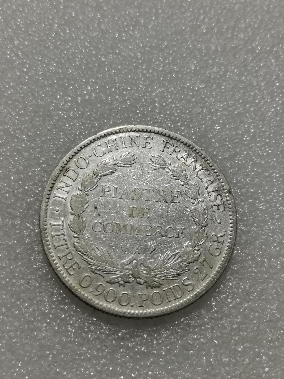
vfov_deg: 38.2
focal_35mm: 50
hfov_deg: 29.1
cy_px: 190
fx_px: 547
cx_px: 142
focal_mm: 5.58
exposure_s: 1/180
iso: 80
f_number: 1.8
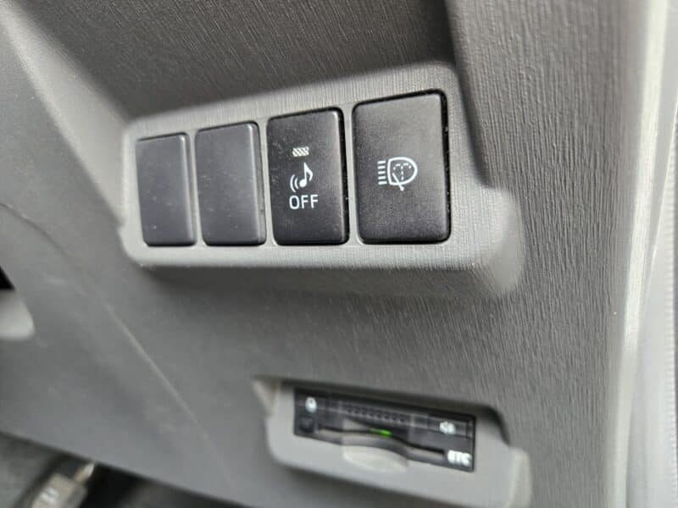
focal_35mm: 23
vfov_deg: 58.9
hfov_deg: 73.9
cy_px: 254
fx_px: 450
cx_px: 339
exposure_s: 1/100
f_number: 1.8
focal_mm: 5.4
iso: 500
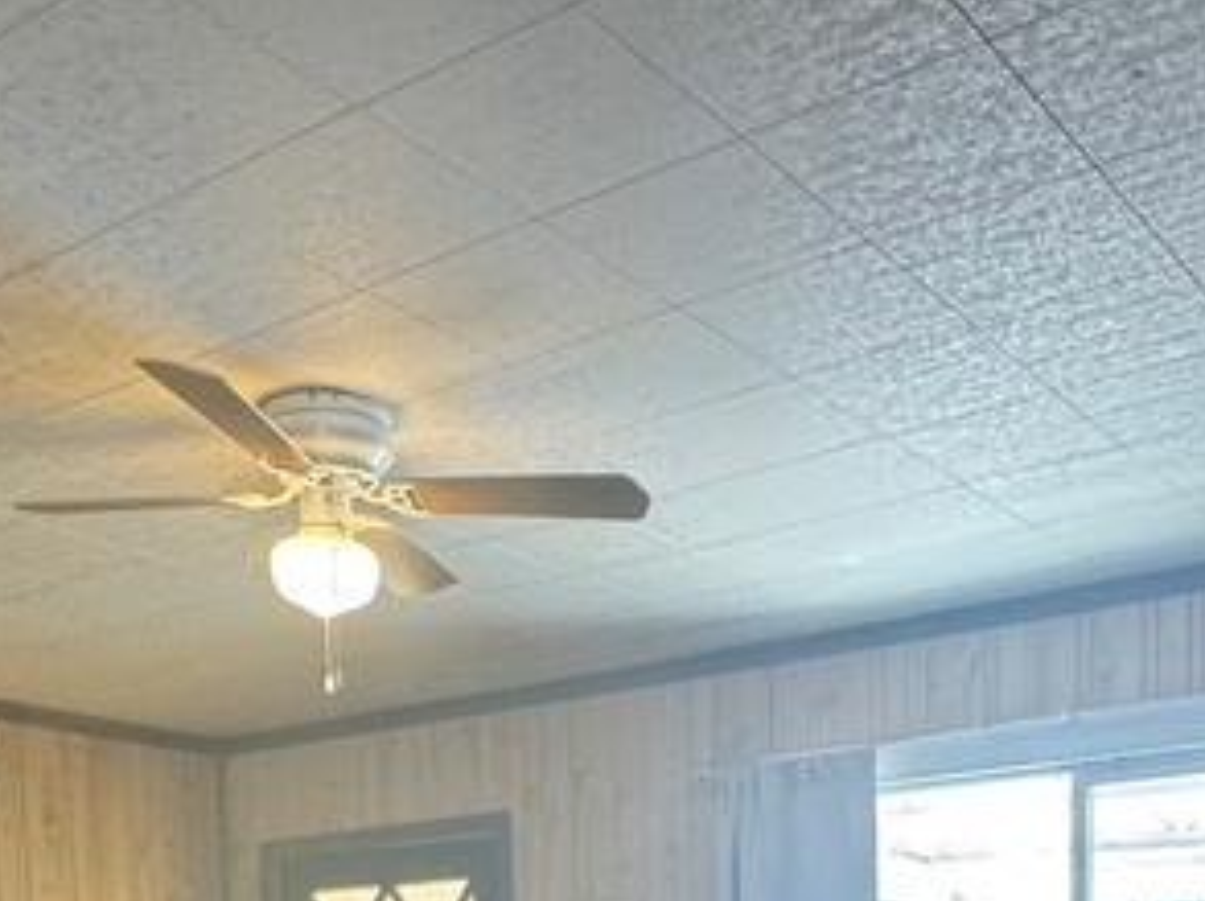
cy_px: 1242
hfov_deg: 38.9
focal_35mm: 49
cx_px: 699
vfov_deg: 24.8
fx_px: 1704
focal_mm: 2.22
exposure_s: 1/60
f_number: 2.2
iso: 320
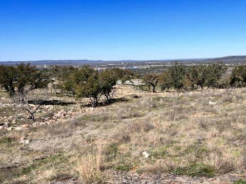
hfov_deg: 54.9
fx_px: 235
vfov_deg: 42.9
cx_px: 149
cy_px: 94
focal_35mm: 33
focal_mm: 5.7
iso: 50
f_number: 1.5
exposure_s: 1/5882
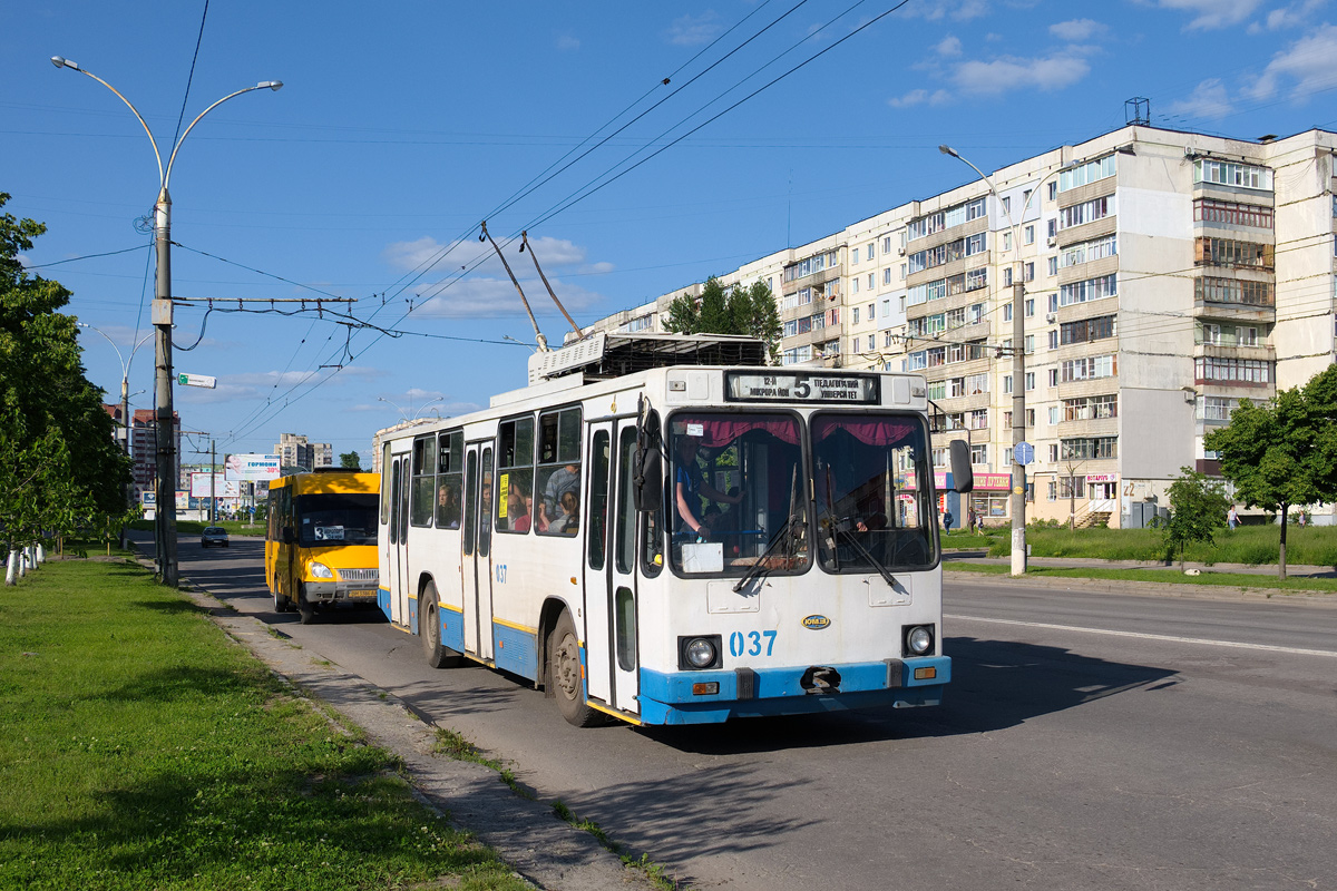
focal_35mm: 30
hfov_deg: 61.9
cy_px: 446
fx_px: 1114
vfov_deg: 43.6
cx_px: 668
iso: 200
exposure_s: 1/640
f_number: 5.6
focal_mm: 20.1
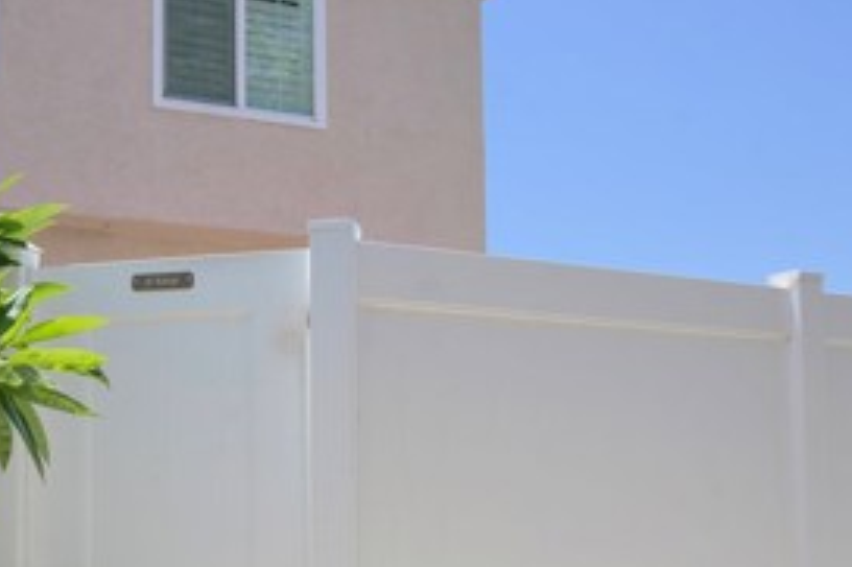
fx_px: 1112
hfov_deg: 40.7
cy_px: 395
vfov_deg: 28.4
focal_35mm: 47
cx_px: 210
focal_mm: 20
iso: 125
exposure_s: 1/320
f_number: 8
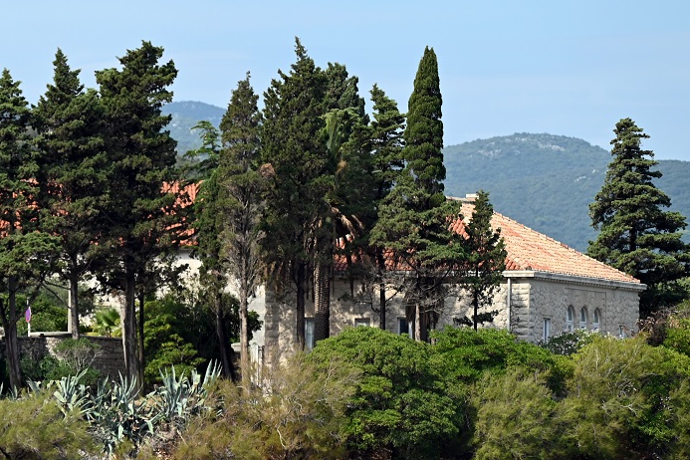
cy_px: 253
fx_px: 6114
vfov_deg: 4.3
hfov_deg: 6.5
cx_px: 167
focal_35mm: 319
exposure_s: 1/1000
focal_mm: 170
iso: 200
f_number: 5.6
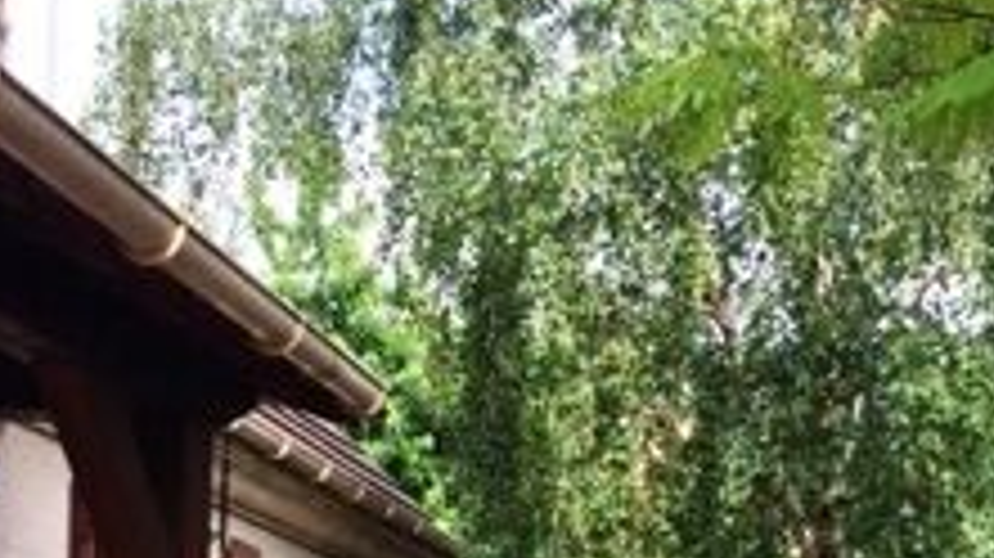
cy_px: 893
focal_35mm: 61
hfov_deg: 34.4
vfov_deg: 17.3
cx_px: 526
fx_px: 1607
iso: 32
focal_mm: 4.15
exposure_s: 1/451
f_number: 2.2
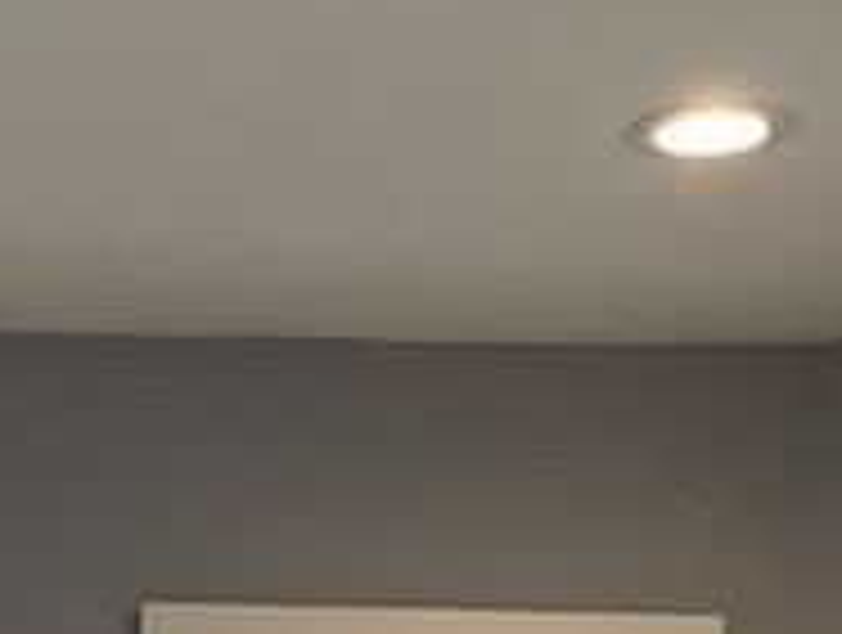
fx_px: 3461
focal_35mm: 142
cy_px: 1344
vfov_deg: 9.6
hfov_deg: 13.6
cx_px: -81
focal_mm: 4.2
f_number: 1.6
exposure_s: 1/120
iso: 50
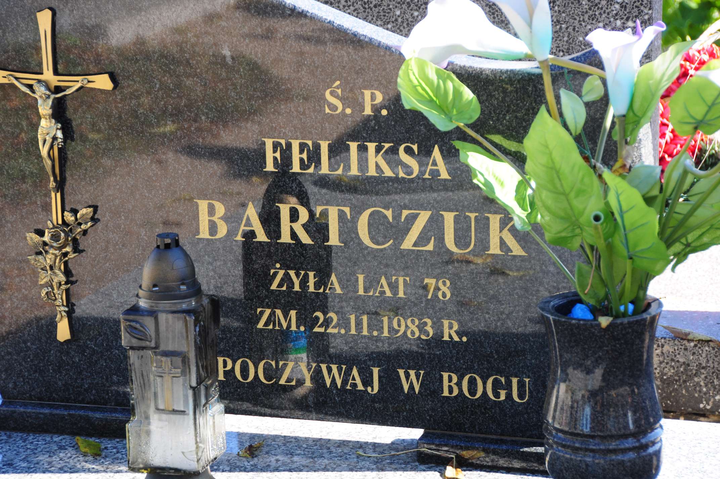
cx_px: 360
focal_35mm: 135
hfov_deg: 15.2
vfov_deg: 10.1
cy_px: 240
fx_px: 2697
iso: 320
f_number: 7.1
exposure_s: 1/200
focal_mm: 90
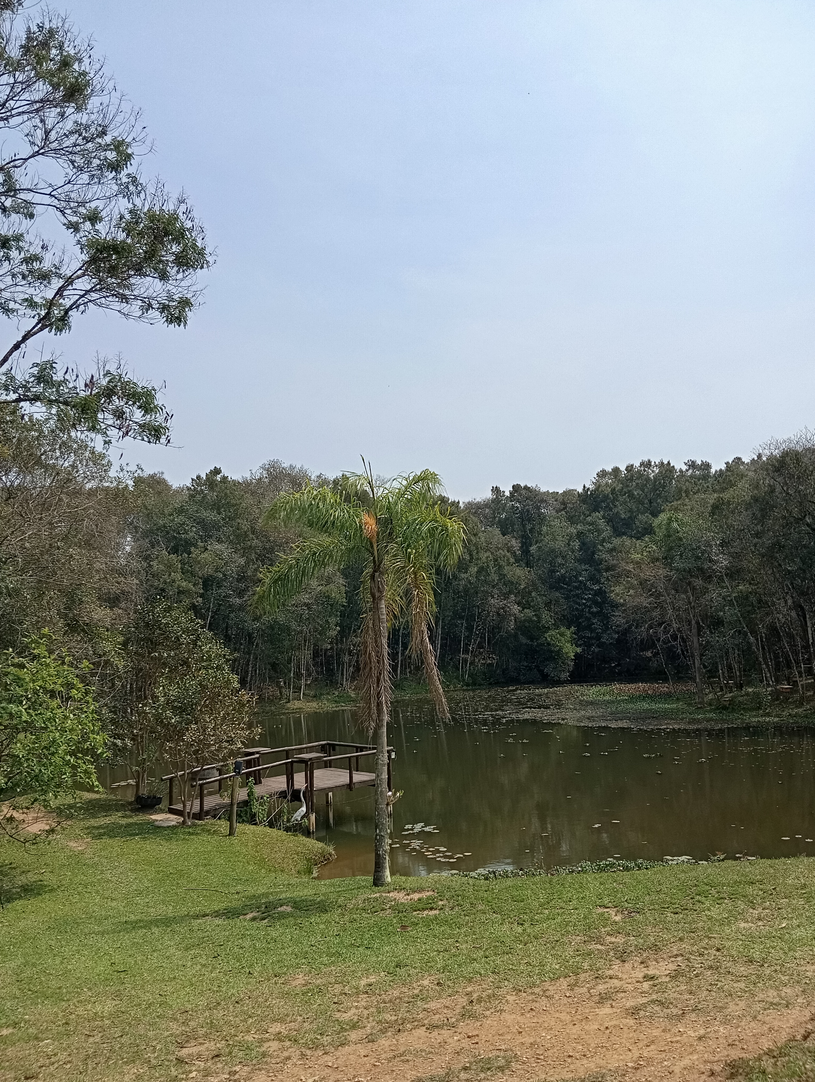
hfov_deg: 49.9
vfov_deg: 63.4
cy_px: 541
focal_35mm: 28
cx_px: 408
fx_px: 877
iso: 107
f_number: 1.8
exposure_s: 1/951
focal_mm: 4.22
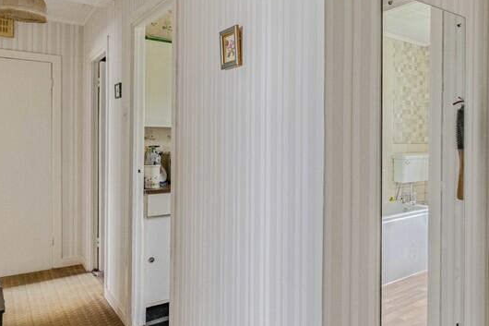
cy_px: 142
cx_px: 358
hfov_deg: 60.7
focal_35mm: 29
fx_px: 394
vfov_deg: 44.8
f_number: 8
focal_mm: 15
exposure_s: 1/13
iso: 500
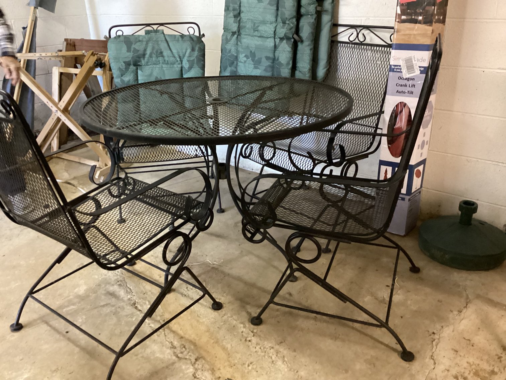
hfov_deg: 58.3
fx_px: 453
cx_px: 253
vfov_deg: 45.4
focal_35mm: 31
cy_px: 190
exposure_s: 1/25
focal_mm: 3.3
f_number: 2.4
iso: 640
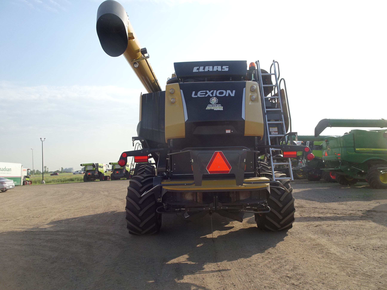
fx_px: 268
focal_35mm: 24
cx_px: 194
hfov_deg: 71.6
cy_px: 145
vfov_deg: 56.8
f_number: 3.5
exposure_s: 1/640
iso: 80
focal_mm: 4.1
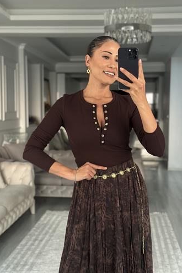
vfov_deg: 38.9
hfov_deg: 26.4
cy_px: 134
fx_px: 387
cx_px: 102
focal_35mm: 51
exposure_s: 1/56
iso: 400
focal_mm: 6.86
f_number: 1.78
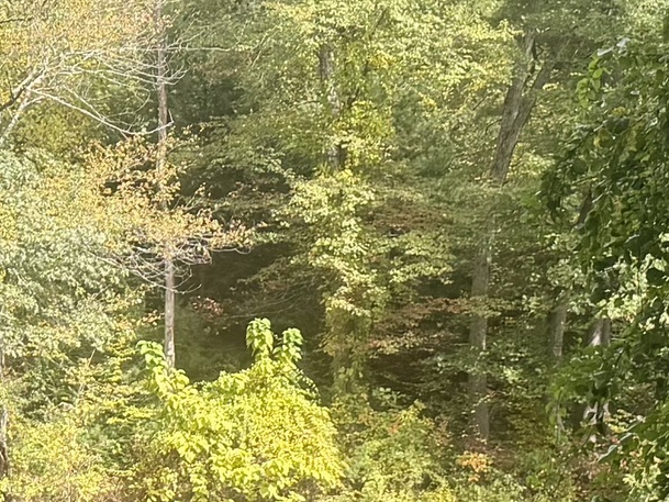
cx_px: -292
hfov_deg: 15.2
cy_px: 239
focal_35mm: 121
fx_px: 2339
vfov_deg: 12.3
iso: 100
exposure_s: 1/979
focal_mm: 6.76
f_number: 1.78
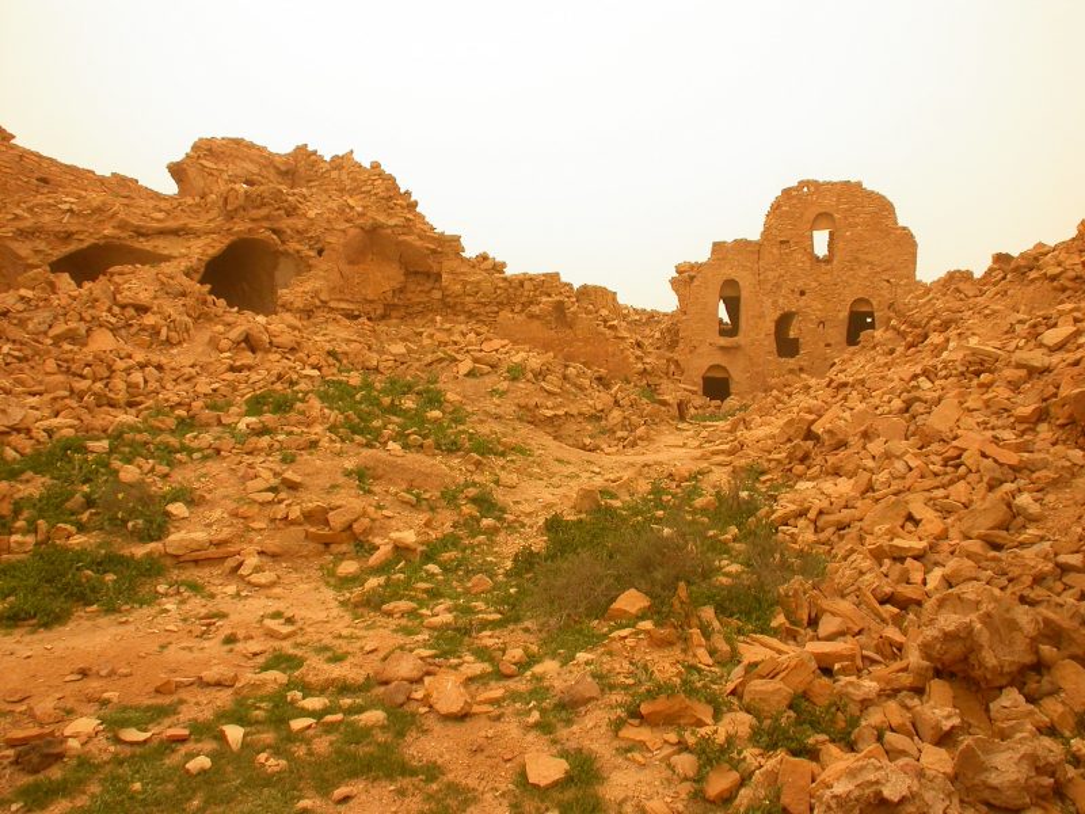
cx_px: 542
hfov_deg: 49.0
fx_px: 1191
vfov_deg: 37.7
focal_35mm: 38
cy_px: 407
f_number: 4.7
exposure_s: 1/163
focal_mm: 7.85
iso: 100
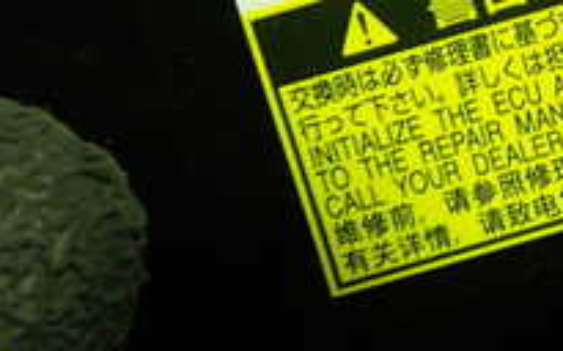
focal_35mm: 93
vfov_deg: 13.7
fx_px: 1427
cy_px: -41
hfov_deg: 21.2
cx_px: 623
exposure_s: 1/30
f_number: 2.3
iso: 200
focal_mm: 5.4
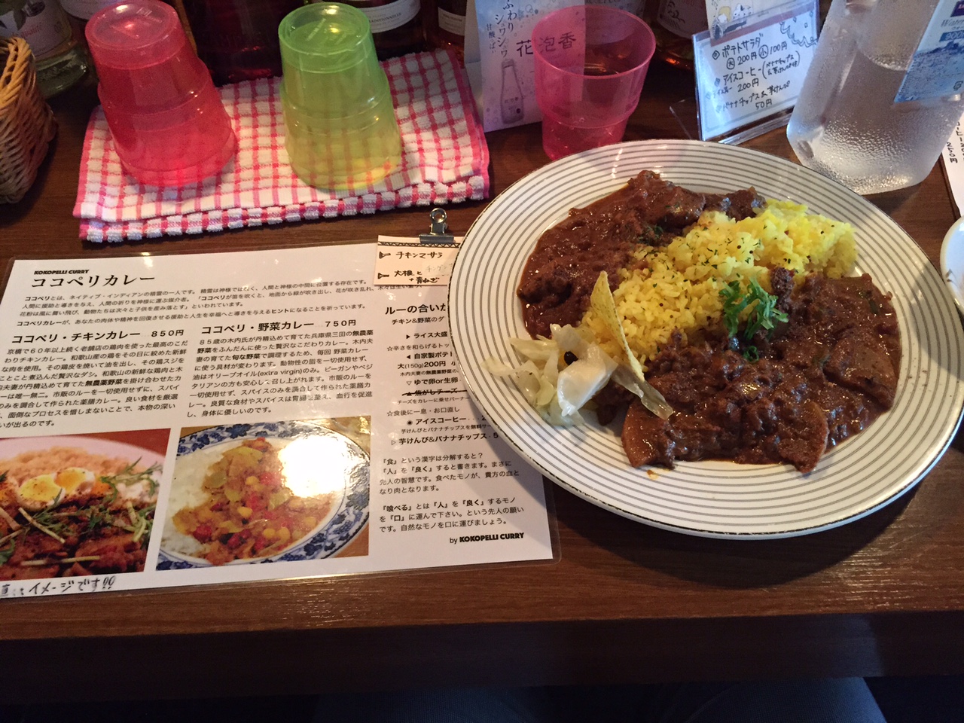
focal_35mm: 29
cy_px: 362
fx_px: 808
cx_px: 482
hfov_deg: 61.7
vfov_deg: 48.2
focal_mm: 4.15
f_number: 2.2
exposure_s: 1/15
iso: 250
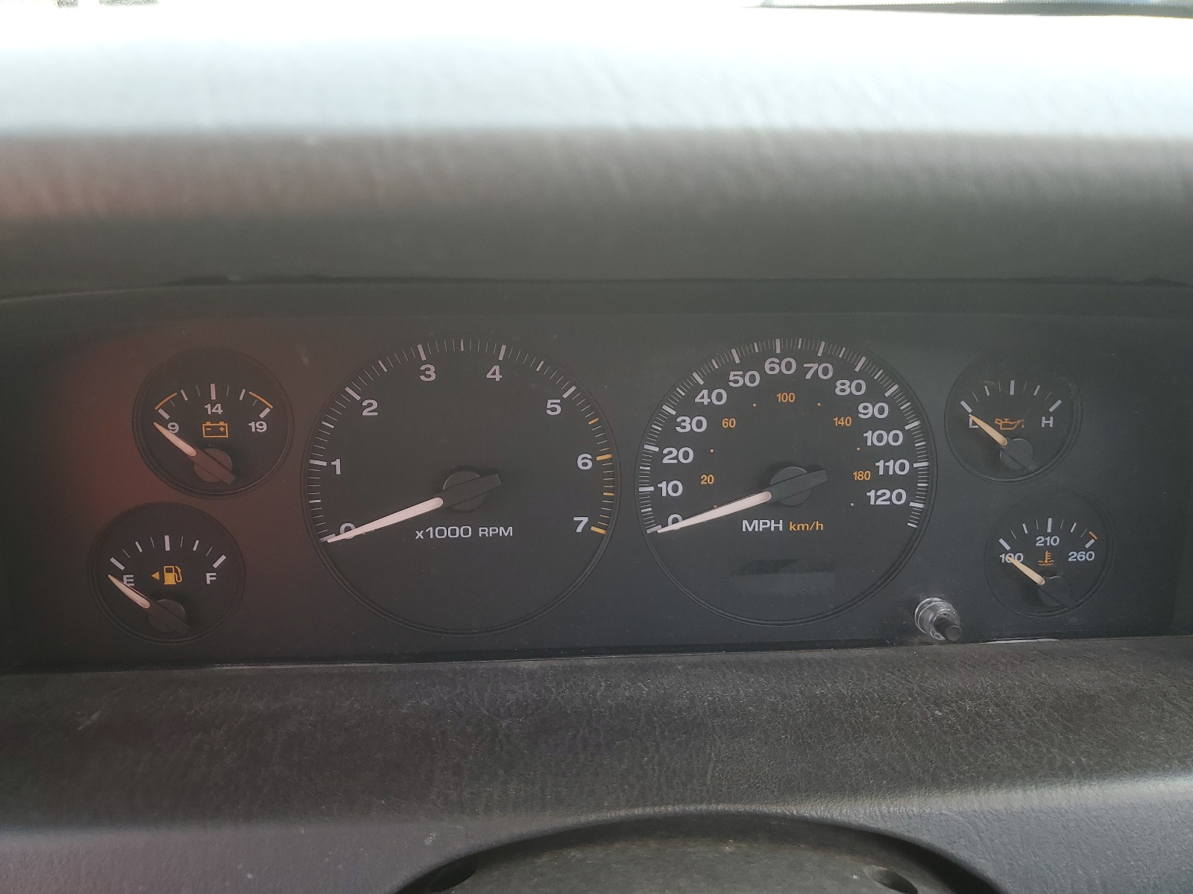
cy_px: 447
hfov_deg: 67.3
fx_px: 896
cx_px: 596
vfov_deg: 53.1
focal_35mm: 26
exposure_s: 1/122
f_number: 1.5
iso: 50
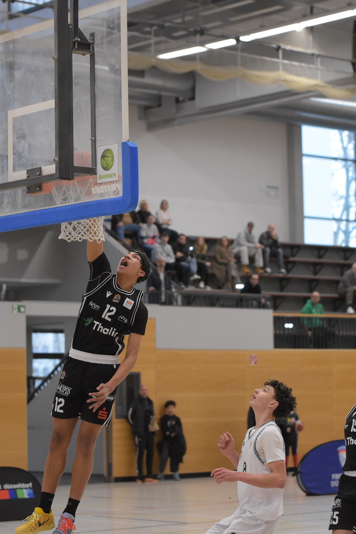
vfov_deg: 19.5
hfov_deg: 13.0
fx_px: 1557
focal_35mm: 105
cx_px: 178
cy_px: 267
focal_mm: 70
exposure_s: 1/1600
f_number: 2.8
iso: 4000
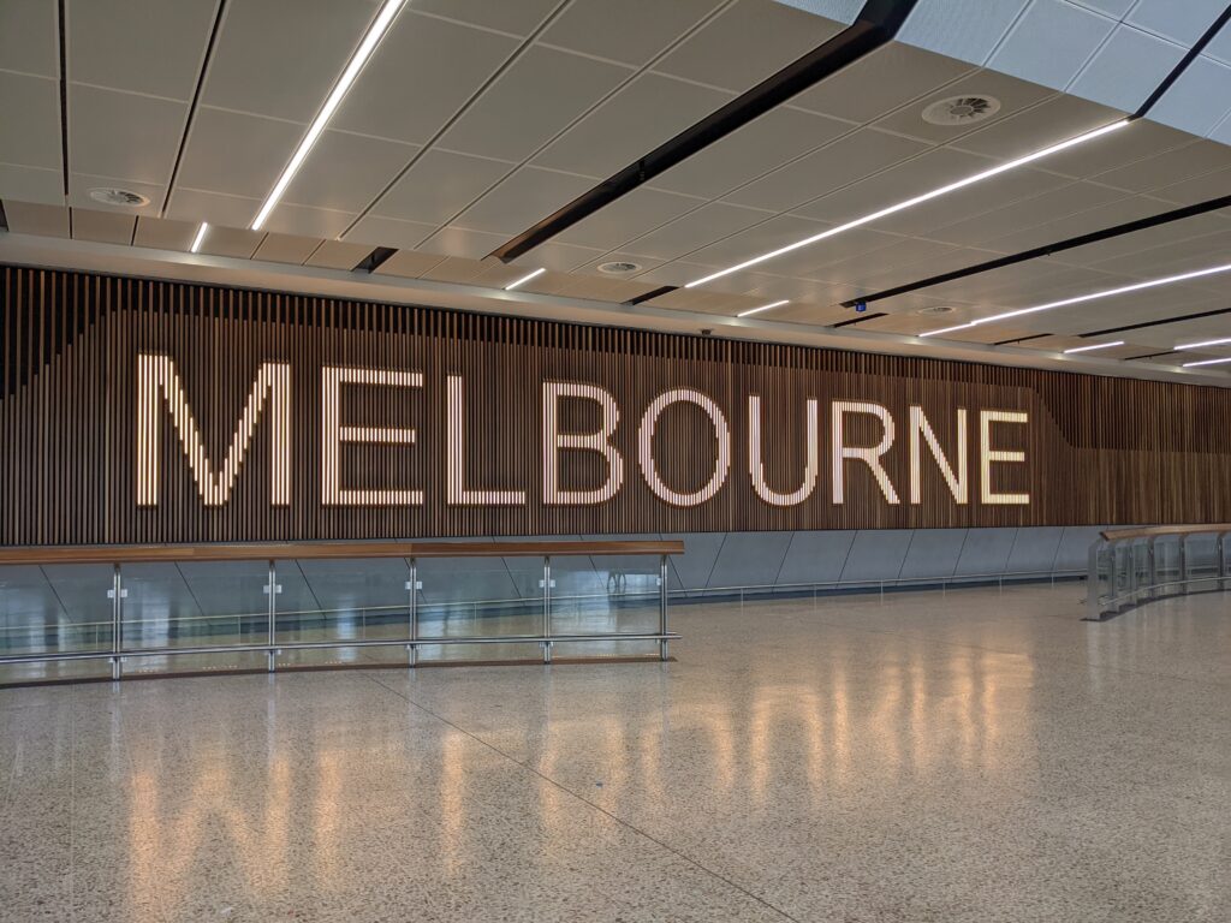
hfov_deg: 65.3
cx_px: 616
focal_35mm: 27
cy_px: 462
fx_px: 960
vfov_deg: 51.4
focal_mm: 4.38
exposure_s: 1/939
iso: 182
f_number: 1.73
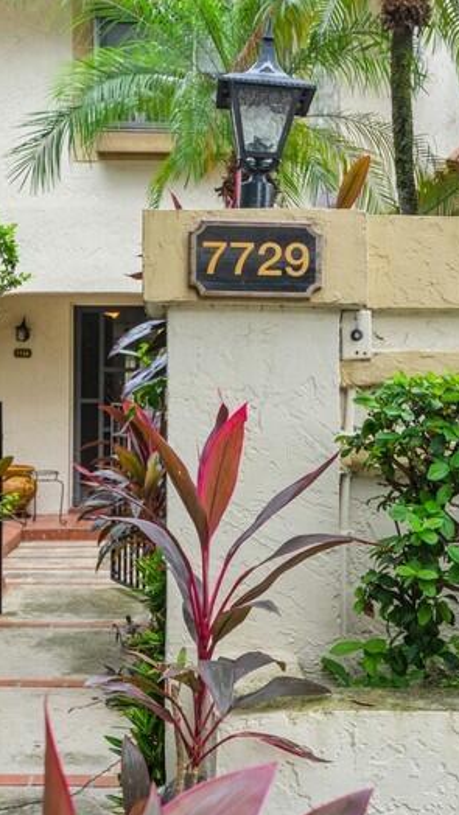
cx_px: 219
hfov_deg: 24.9
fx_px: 1038
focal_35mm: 48
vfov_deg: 42.9
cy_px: 413
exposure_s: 1/160
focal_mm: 20
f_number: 6.3
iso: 250
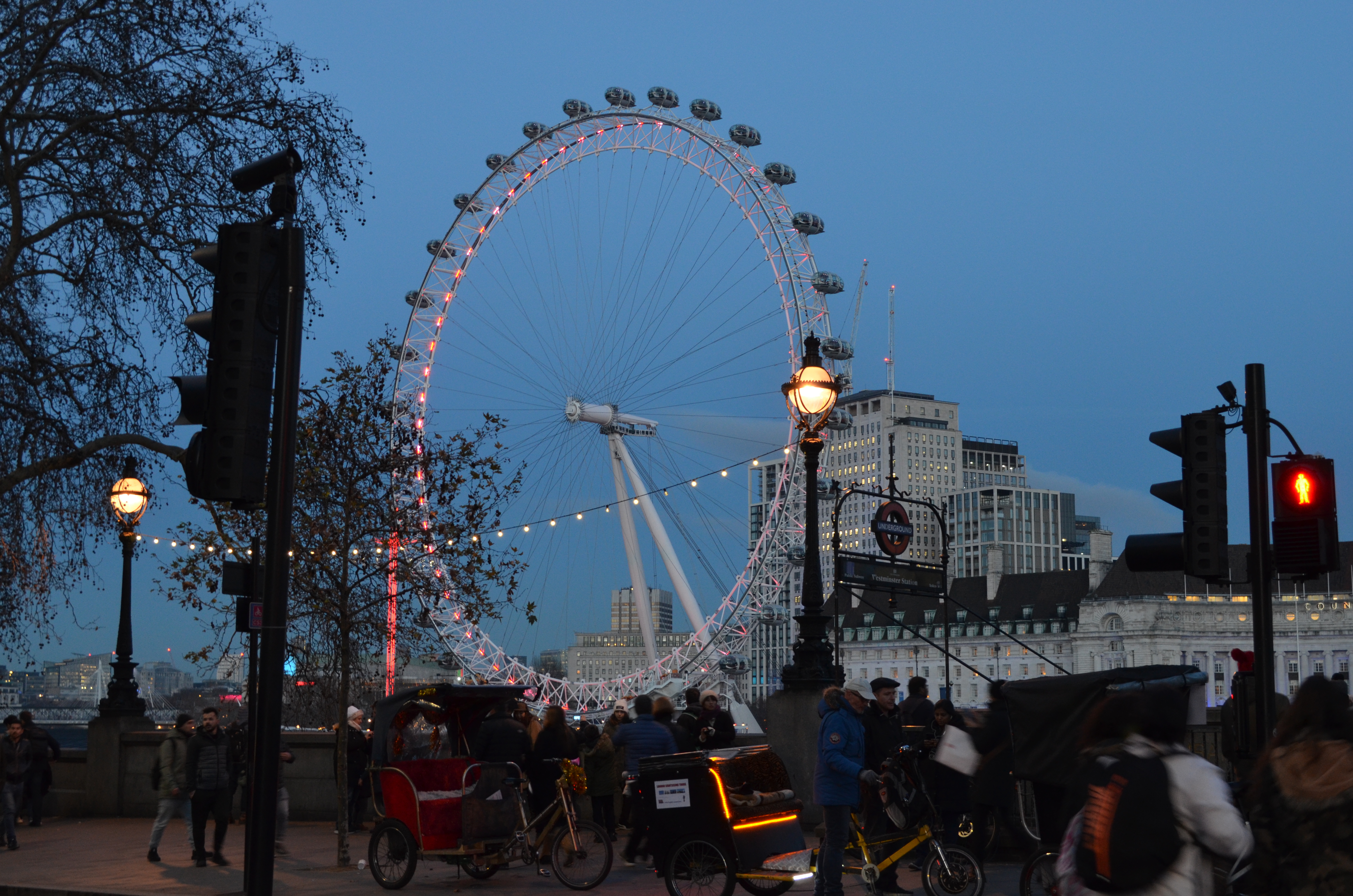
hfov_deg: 37.9
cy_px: 448
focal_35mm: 52
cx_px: 676
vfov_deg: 25.6
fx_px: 1969
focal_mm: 35
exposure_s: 1/15
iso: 800
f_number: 8
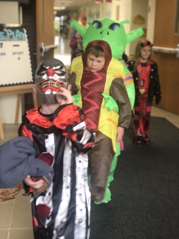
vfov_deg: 33.8
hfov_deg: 25.7
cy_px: 120
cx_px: 90
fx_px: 393
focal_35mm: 57
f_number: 2.8
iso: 125
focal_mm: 6.6
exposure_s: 1/30
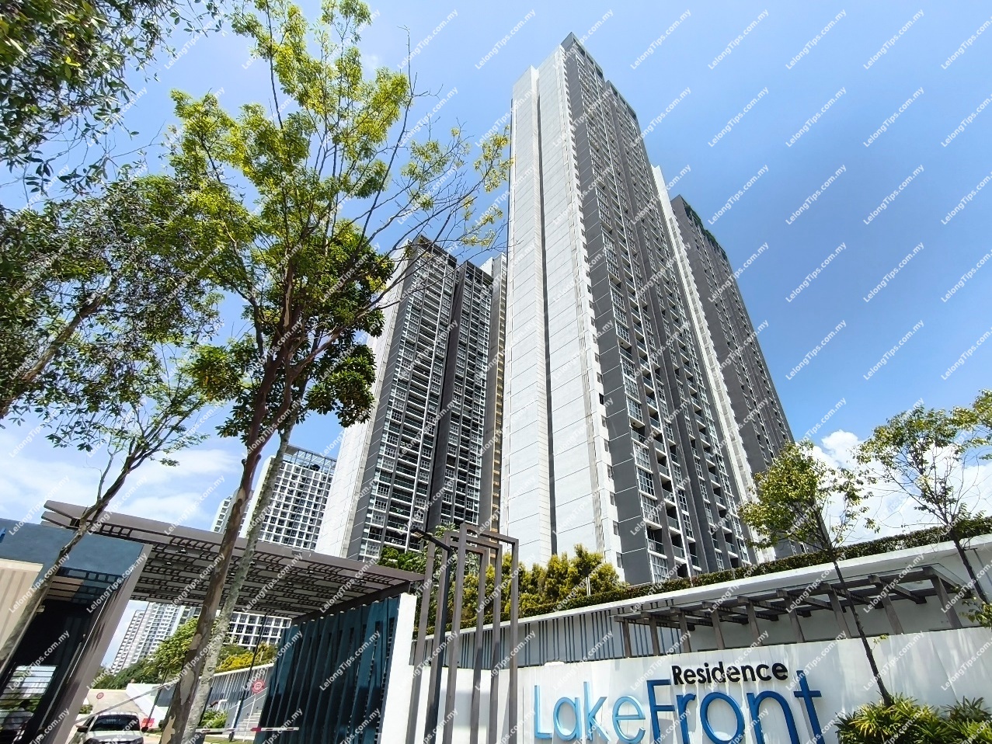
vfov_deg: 81.8
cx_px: 496
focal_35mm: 15
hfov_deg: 98.2
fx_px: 430
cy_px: 372
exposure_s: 1/1569
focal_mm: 1.65
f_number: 2.2
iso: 50
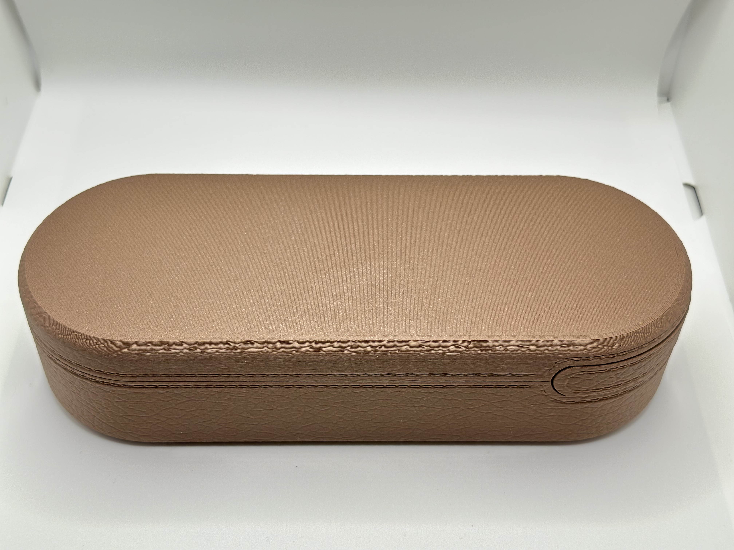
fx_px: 1018
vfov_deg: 30.3
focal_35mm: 48
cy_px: 275
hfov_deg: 39.7
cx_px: 367
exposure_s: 1/148
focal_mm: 6.86
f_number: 1.78
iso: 64
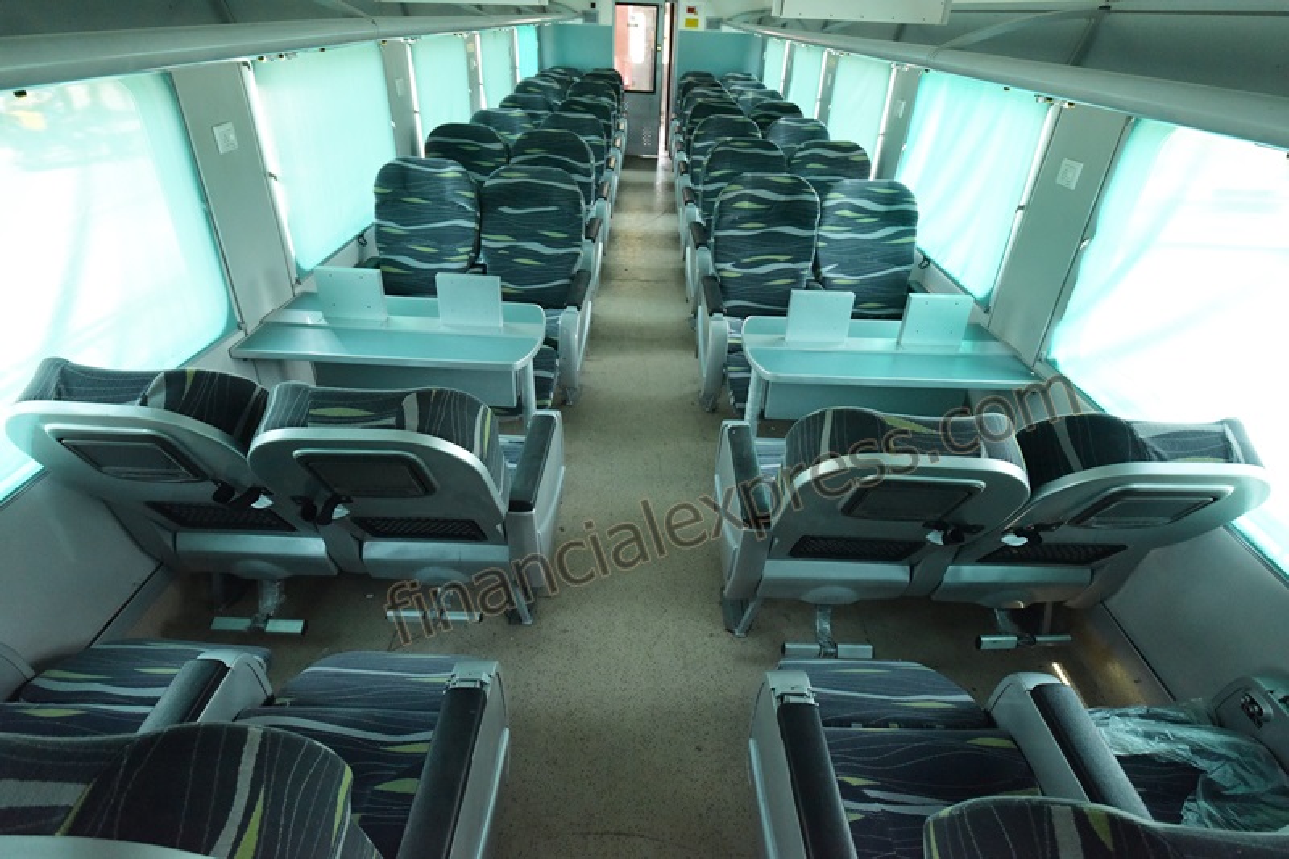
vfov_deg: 64.5
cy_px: 430
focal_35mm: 19
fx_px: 680
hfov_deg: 86.9
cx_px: 644
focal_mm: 19
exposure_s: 1/100
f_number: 6.3
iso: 6400
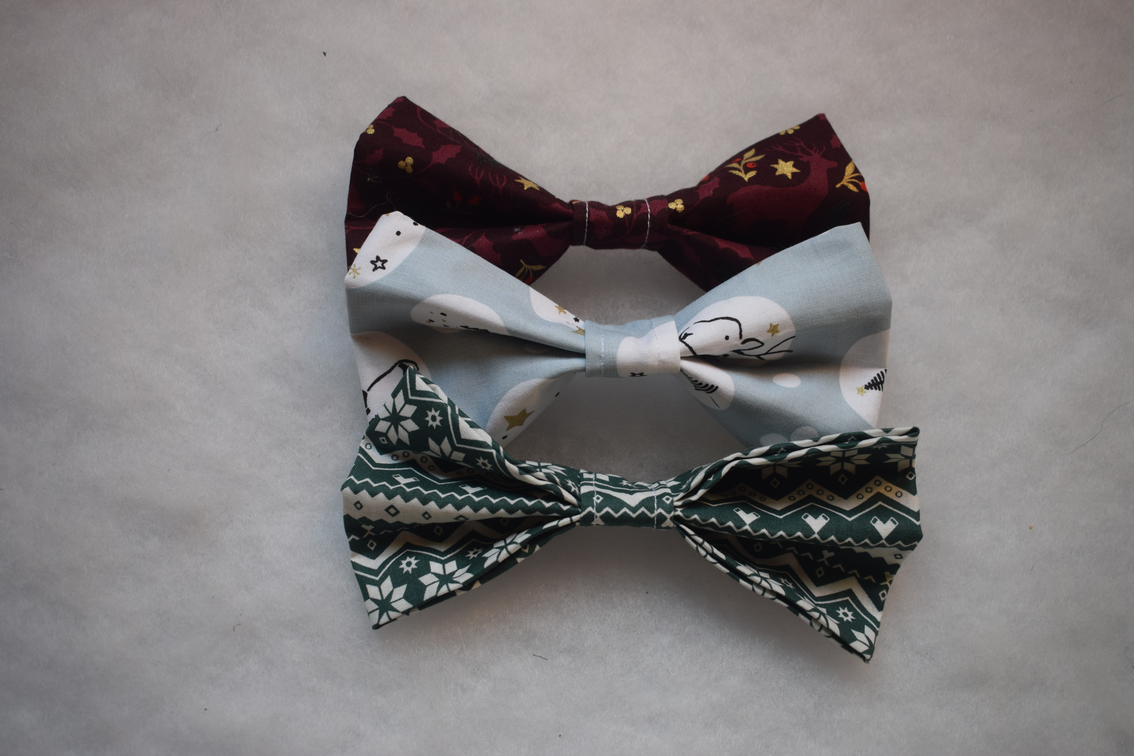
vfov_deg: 33.0
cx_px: 567
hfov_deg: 47.9
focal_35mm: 40
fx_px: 1276
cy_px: 378
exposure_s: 1/60
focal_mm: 27
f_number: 4
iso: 400
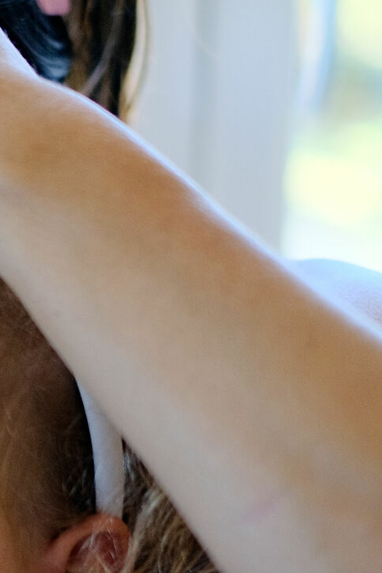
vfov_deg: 11.6
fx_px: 2801
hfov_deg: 7.6
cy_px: 560
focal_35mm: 176
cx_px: -242
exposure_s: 1/150
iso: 640
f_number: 1.4
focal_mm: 35
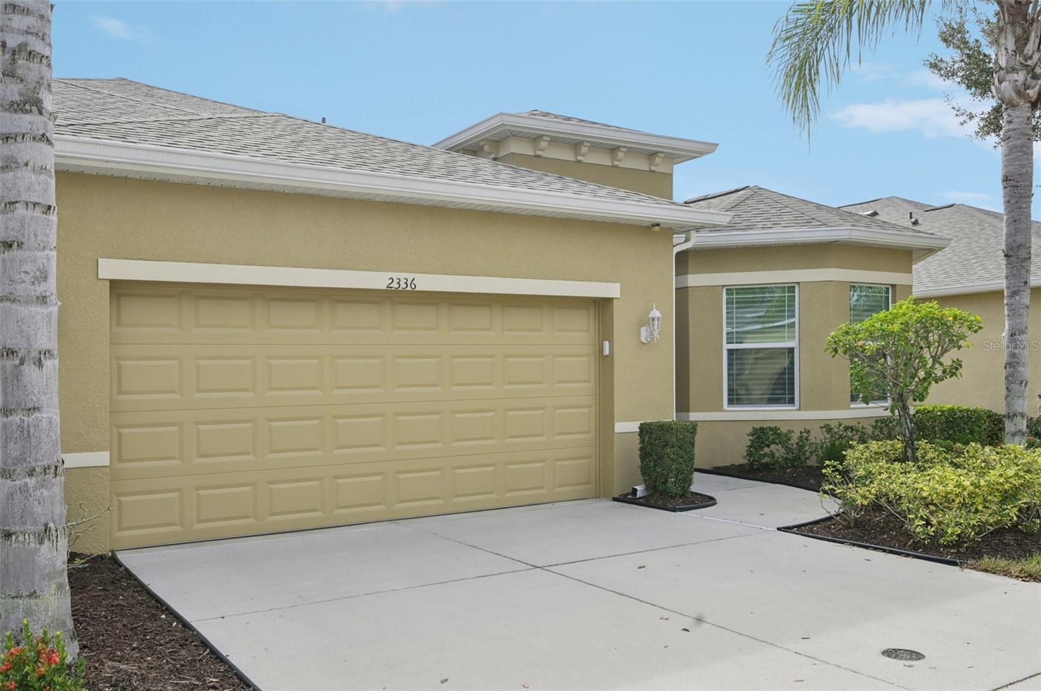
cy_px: 346
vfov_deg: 43.5
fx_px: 867
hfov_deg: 62.0
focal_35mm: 30
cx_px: 520
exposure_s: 1/800
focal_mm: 30
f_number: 8
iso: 400
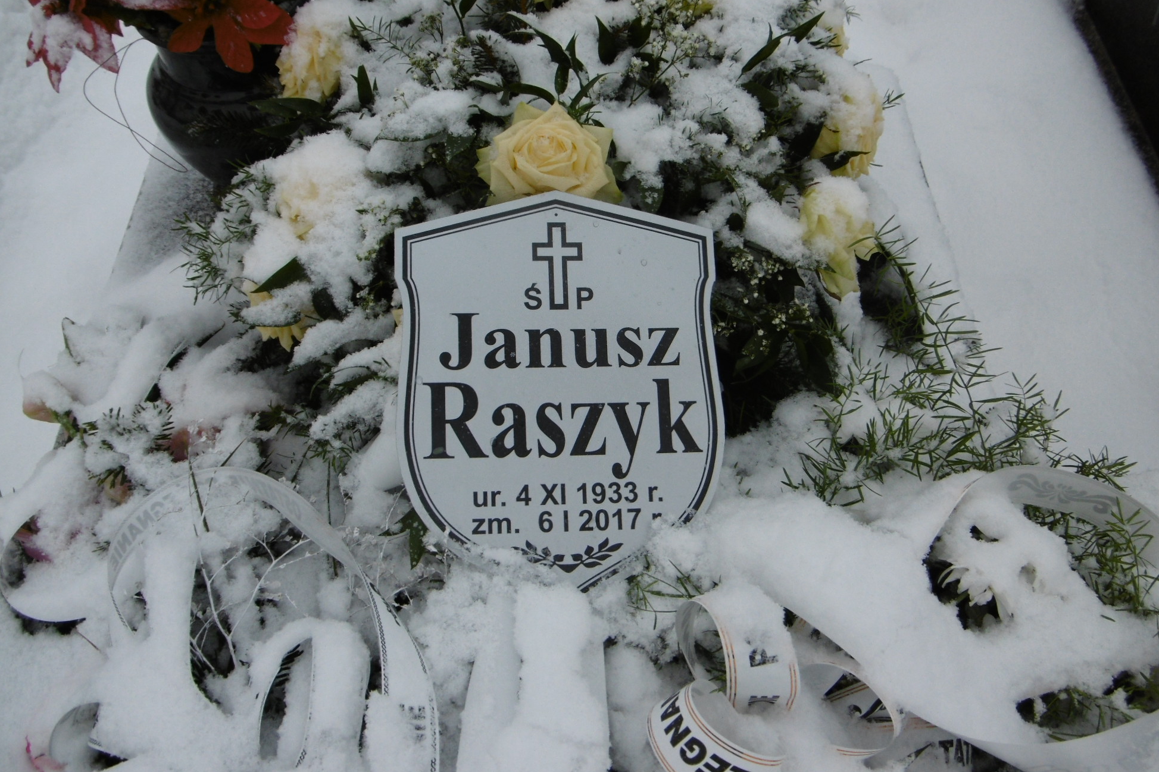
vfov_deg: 37.8
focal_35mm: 35
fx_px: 1127
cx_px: 596
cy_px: 346
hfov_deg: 54.4
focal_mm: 5.8
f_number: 3.5
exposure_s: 1/60
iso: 100
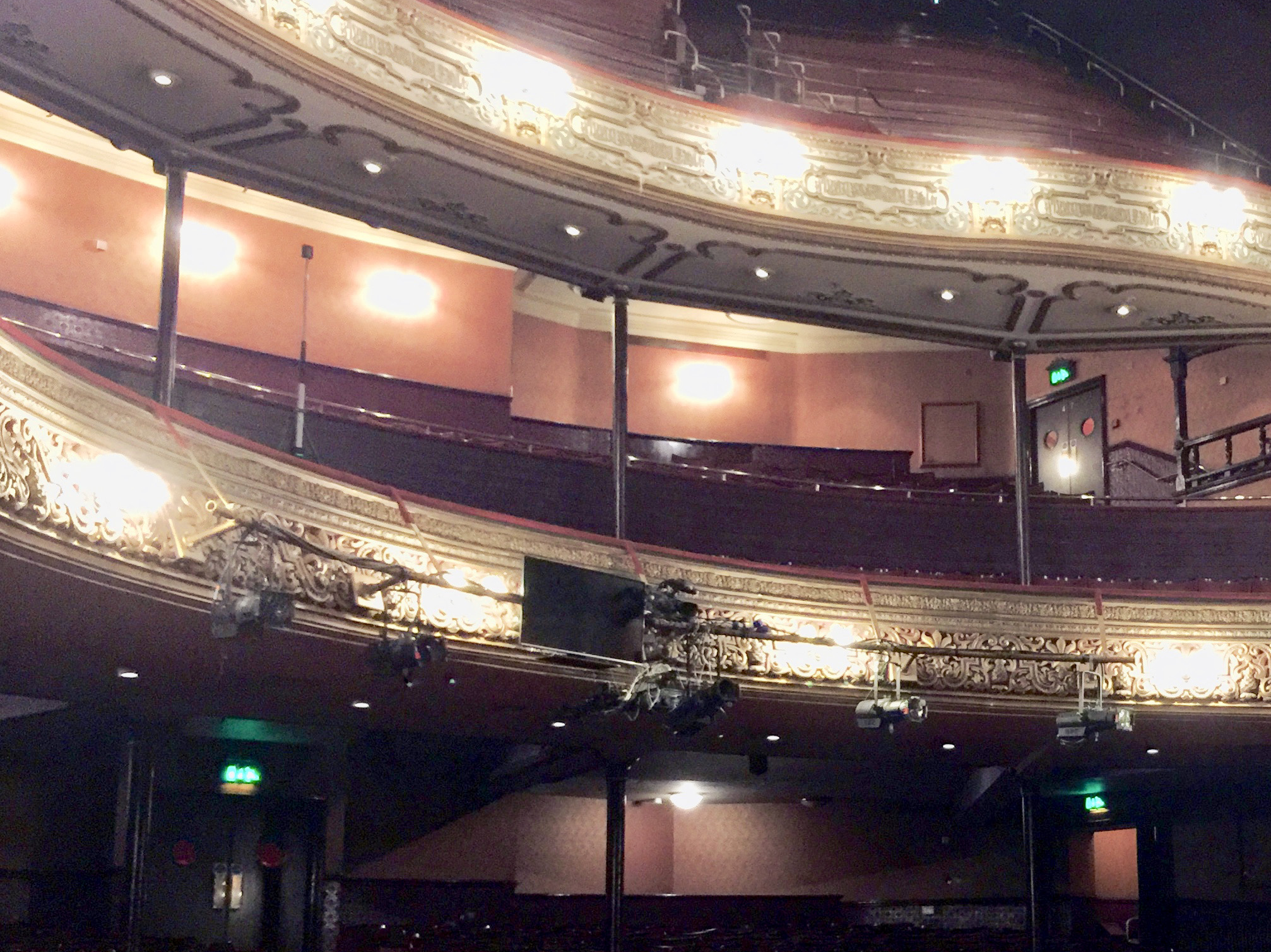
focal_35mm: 47
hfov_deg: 38.9
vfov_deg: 30.4
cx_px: 1020
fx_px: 1725
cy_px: 694
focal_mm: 4.15
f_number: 2.2
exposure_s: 1/8
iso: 160
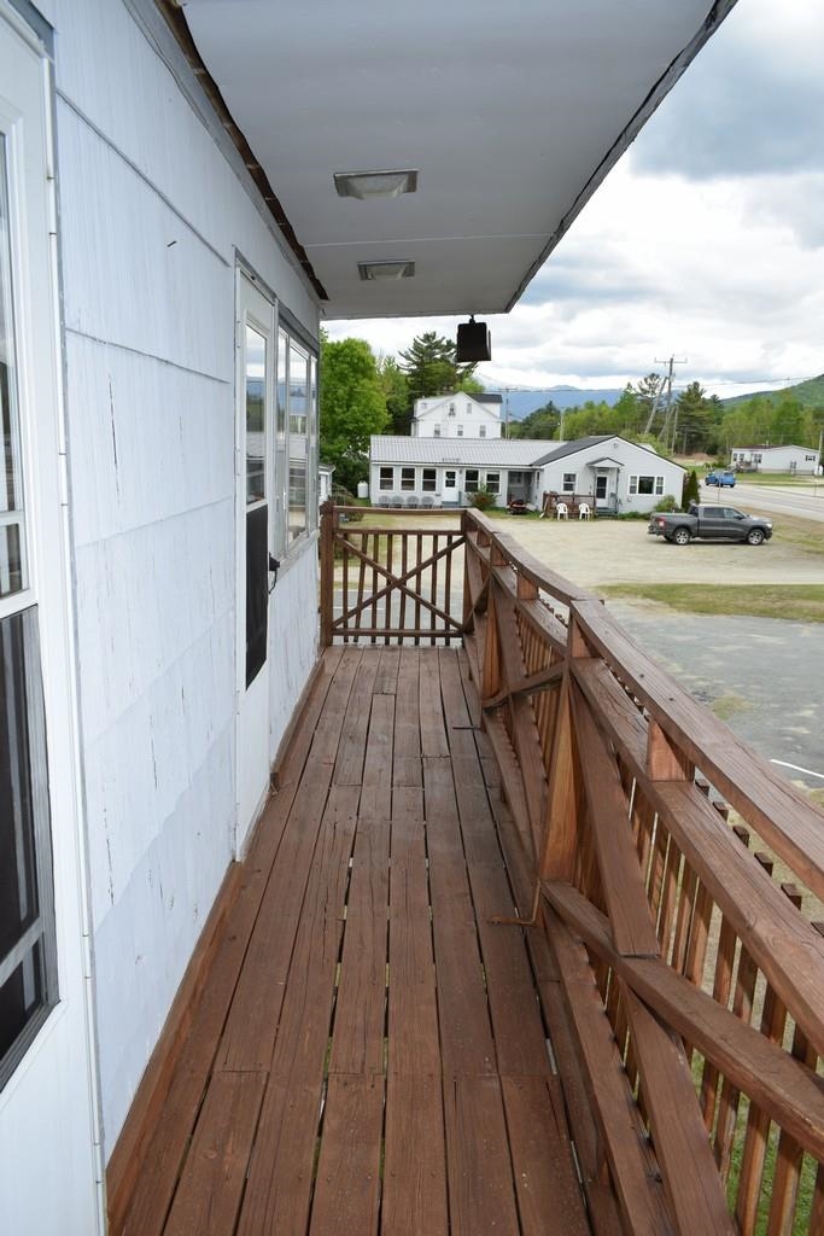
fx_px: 927
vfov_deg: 67.4
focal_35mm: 27
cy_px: 618
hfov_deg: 47.9
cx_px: 412
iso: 100
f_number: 8
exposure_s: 1/200
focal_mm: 18
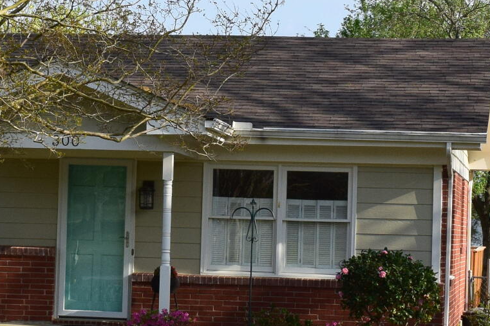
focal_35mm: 142
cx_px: 321
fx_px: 1932
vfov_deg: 9.7
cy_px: 203
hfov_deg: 14.4
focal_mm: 24
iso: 400
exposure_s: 1/500
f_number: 11
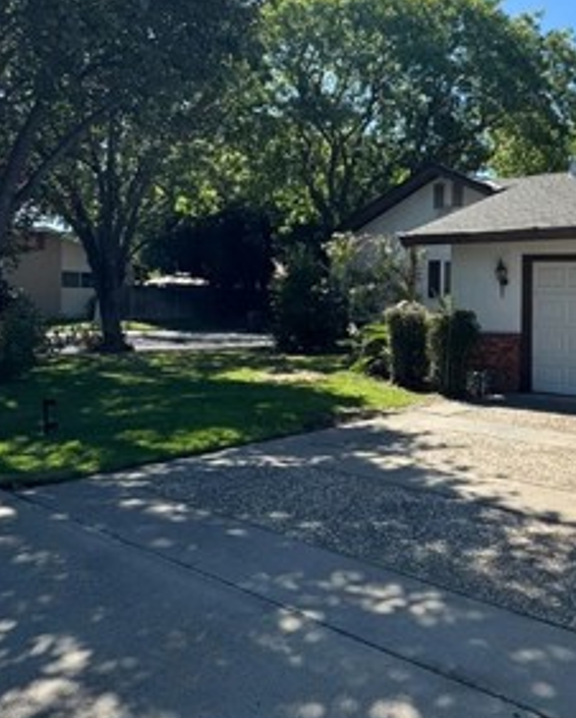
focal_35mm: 31
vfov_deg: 56.9
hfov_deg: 42.1
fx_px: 660
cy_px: 308
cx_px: 548
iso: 50
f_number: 2.2
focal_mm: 2.22
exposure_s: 1/1346
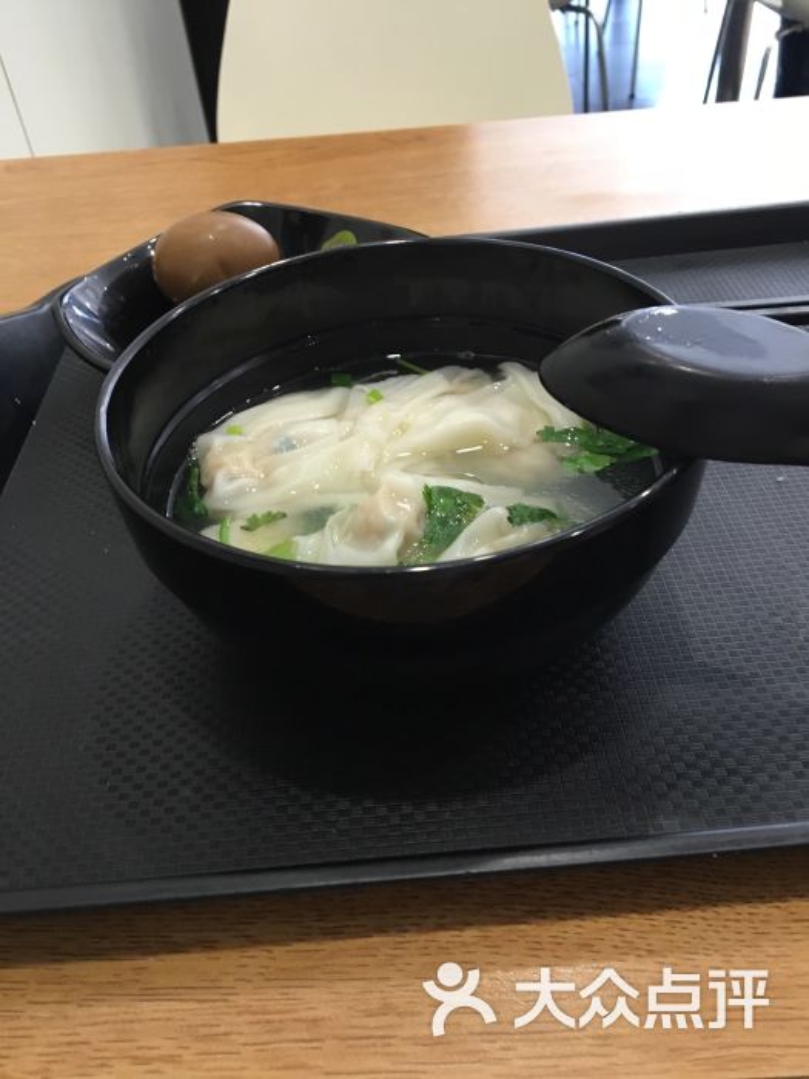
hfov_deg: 48.2
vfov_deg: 61.7
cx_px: 404
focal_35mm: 29
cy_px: 540
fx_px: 904
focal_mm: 4.15
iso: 100
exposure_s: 1/33
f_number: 2.2
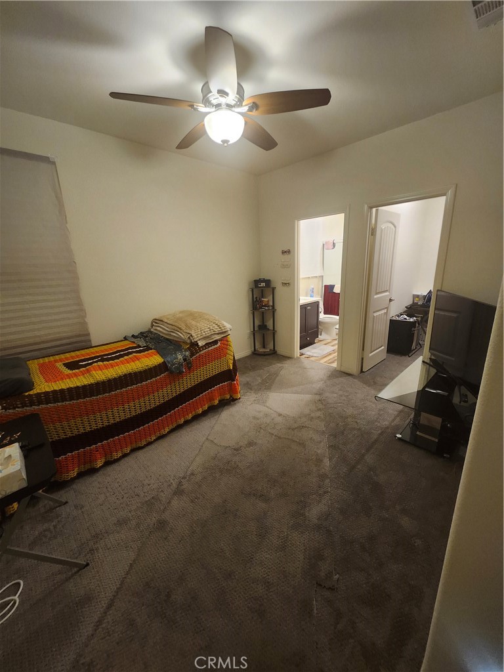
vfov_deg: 106.2
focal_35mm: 13
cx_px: 252
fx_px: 252
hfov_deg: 89.9
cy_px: 336
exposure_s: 1/30
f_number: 2.2
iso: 320
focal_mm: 1.74
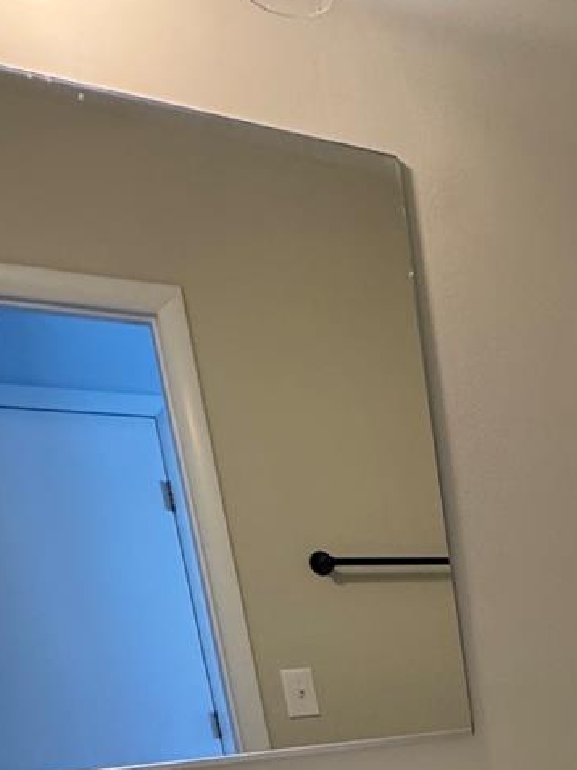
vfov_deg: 33.8
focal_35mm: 45
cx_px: 741
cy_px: 929
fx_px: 1001
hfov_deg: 27.2
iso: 250
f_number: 2.2
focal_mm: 2.22
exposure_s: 1/60
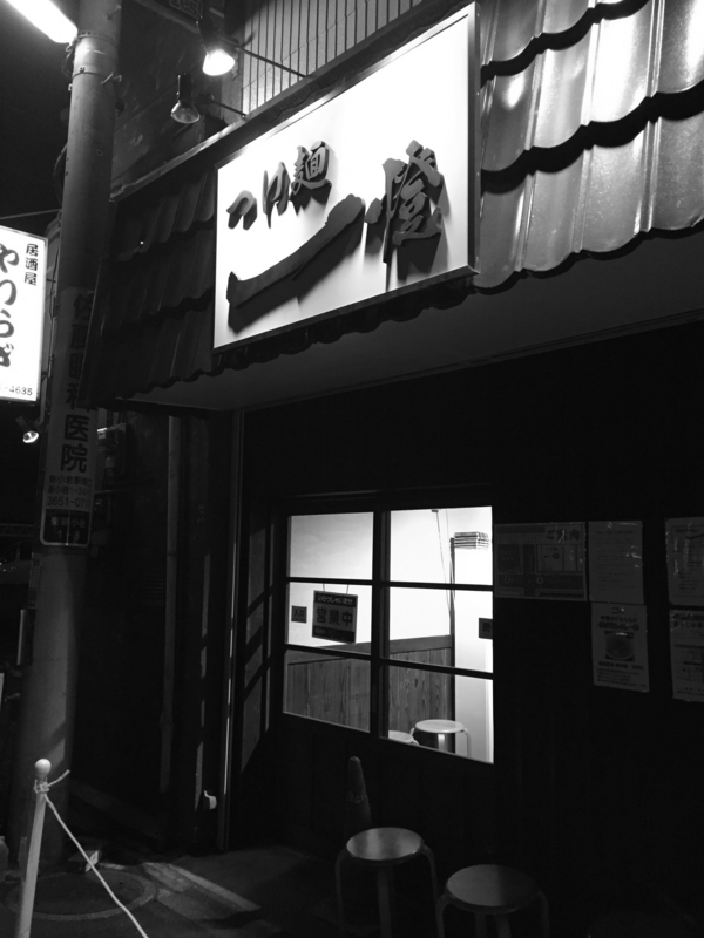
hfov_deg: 48.2
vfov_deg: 61.7
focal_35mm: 29
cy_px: 469
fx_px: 786
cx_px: 352
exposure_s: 1/30
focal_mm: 4.15
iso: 250
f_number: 2.2
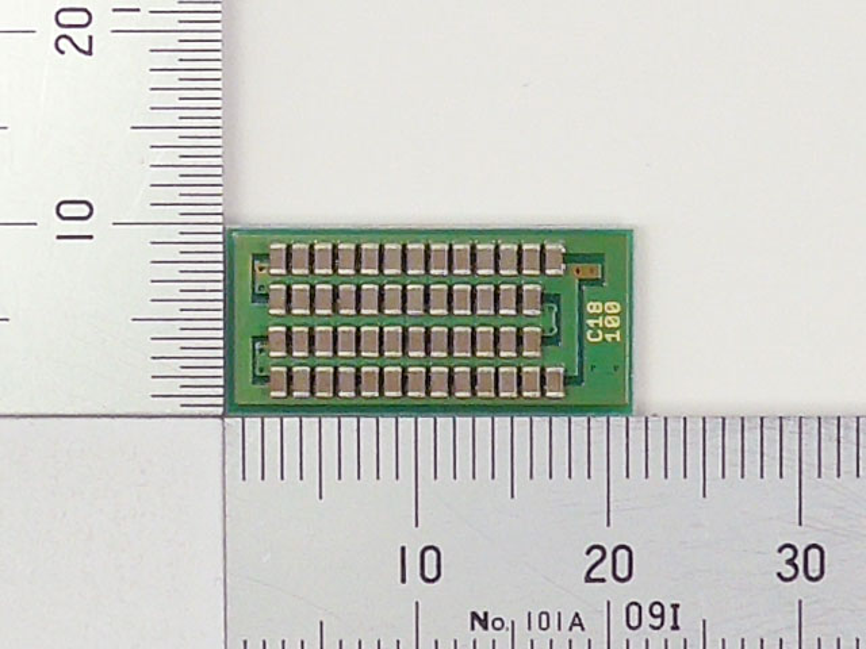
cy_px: 324
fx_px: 700
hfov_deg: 63.4
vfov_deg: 49.7
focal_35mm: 28
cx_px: 433
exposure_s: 1/400
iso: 100
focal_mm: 6
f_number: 2.8
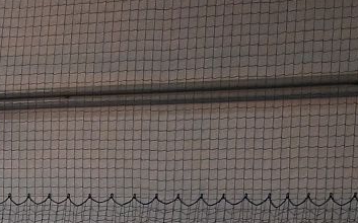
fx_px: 1704
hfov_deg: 9.9
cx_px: -612
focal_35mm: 175
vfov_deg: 7.2
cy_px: 428
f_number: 3.5
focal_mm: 21
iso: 2800
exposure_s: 1/500
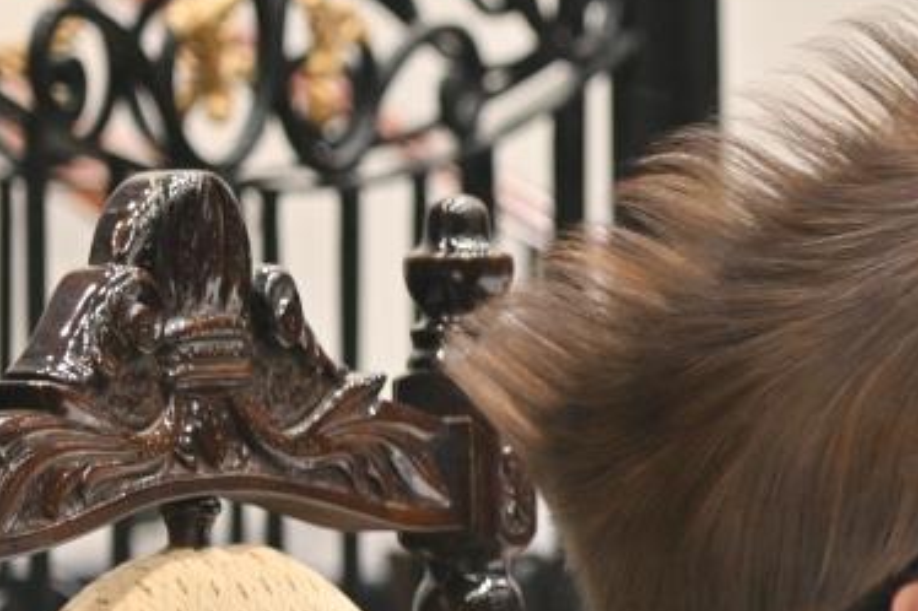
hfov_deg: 4.8
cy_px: 604
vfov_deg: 3.2
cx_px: 1195
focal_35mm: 430
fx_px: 10960
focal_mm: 105
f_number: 4
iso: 320
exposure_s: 1/200
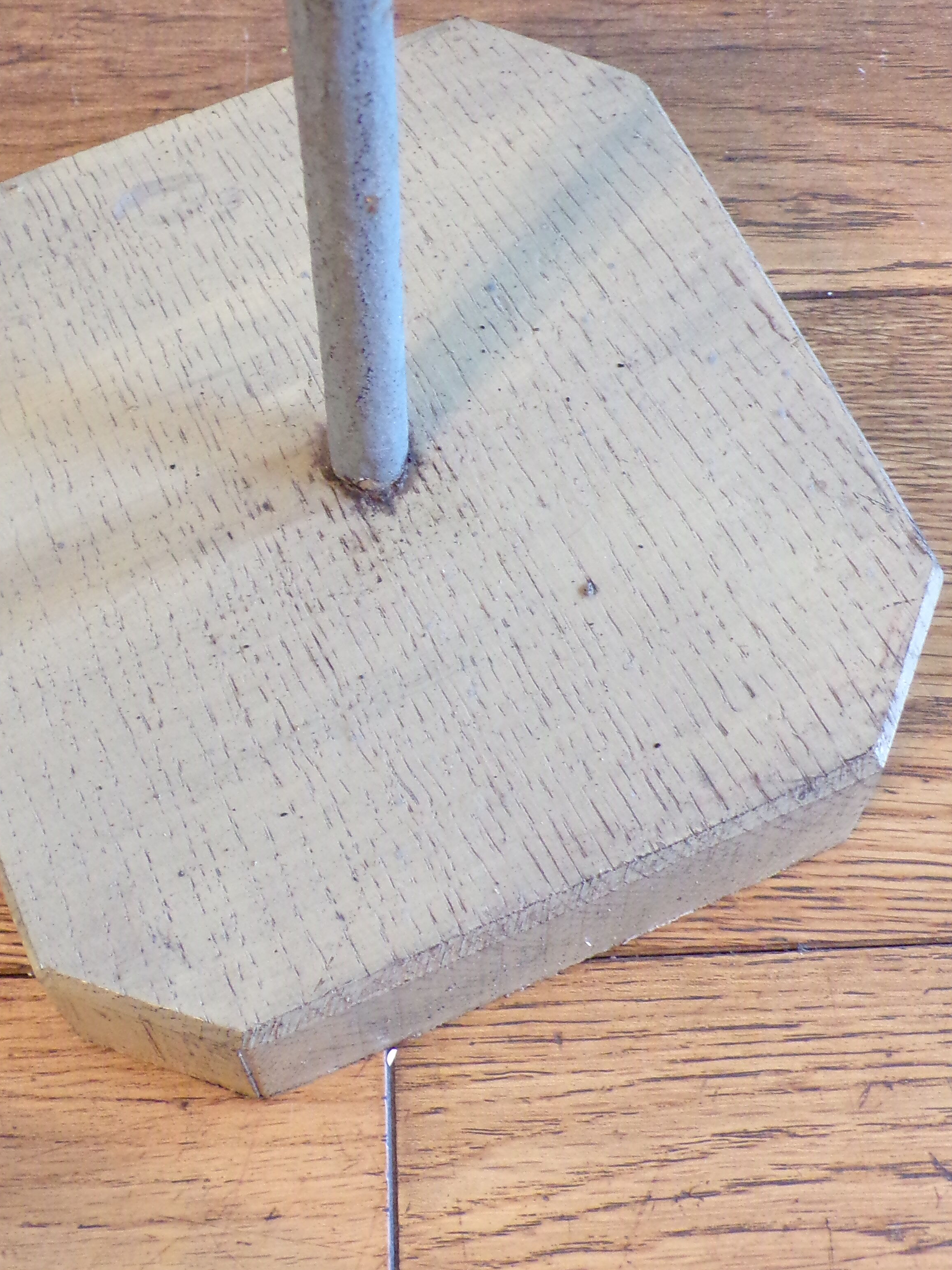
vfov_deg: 34.6
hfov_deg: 26.5
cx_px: 368
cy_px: 436
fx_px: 2017
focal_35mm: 55
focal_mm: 6.6
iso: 496
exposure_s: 1/17
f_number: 3.3
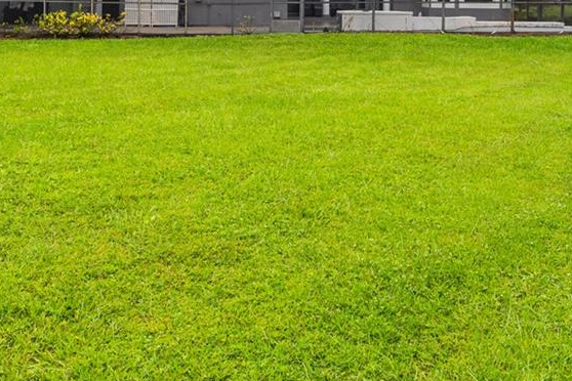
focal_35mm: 44
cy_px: -61
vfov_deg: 27.3
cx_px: 224
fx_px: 701
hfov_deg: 44.1
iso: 100
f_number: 13
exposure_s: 1/8
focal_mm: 15.4
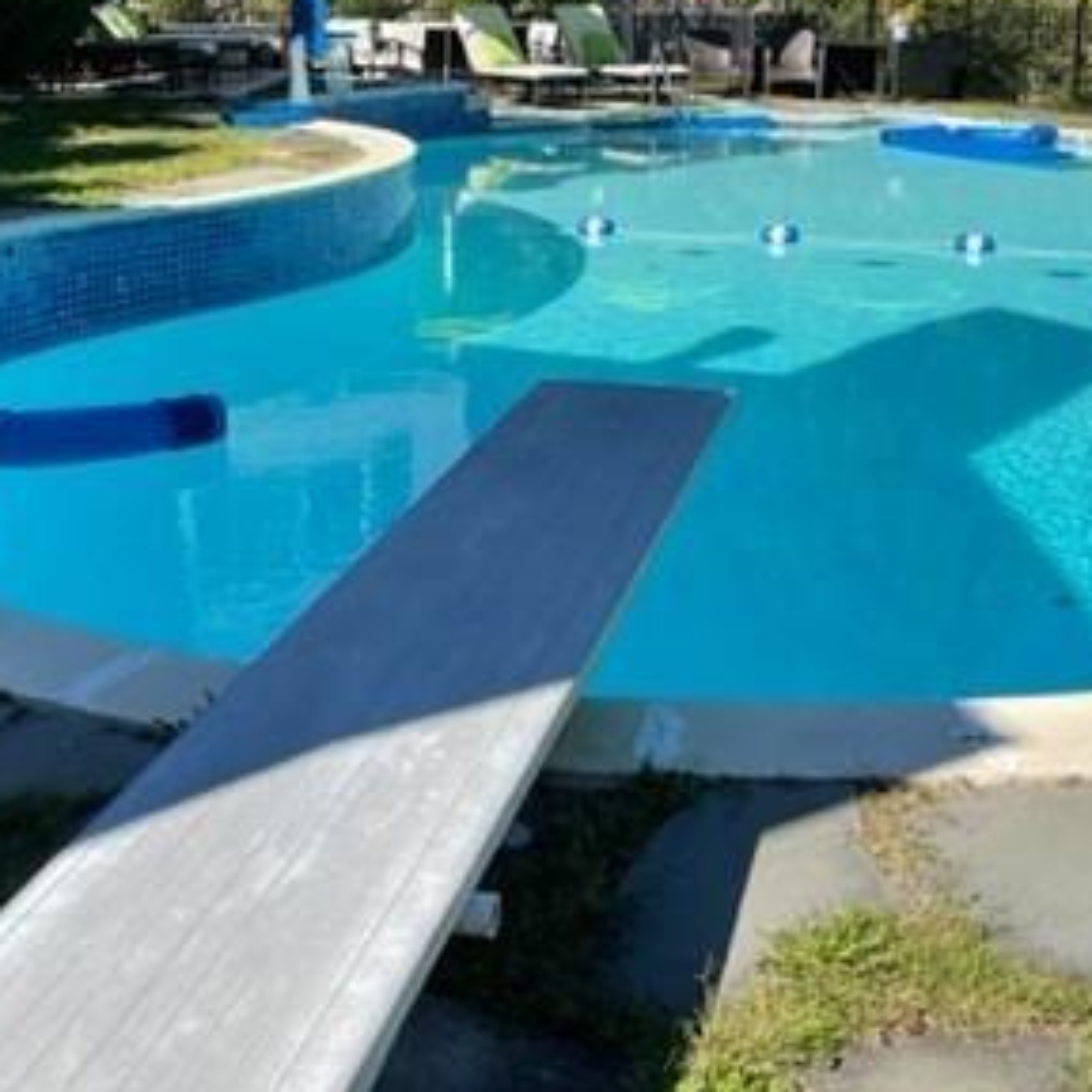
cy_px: 186
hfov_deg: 33.3
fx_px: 1820
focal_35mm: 51
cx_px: 633
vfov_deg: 32.3
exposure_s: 1/2336
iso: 32
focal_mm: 5.1
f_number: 1.6
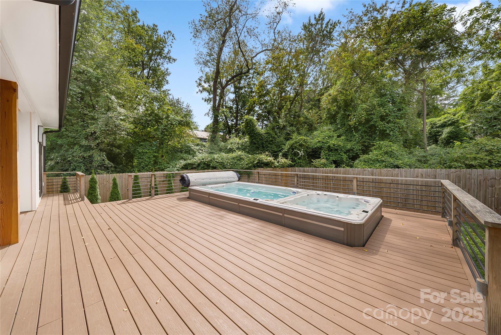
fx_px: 167
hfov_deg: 112.6
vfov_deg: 90.1
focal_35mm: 12
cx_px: 250
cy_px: 168
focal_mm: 12
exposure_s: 1/1600
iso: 640
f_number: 8
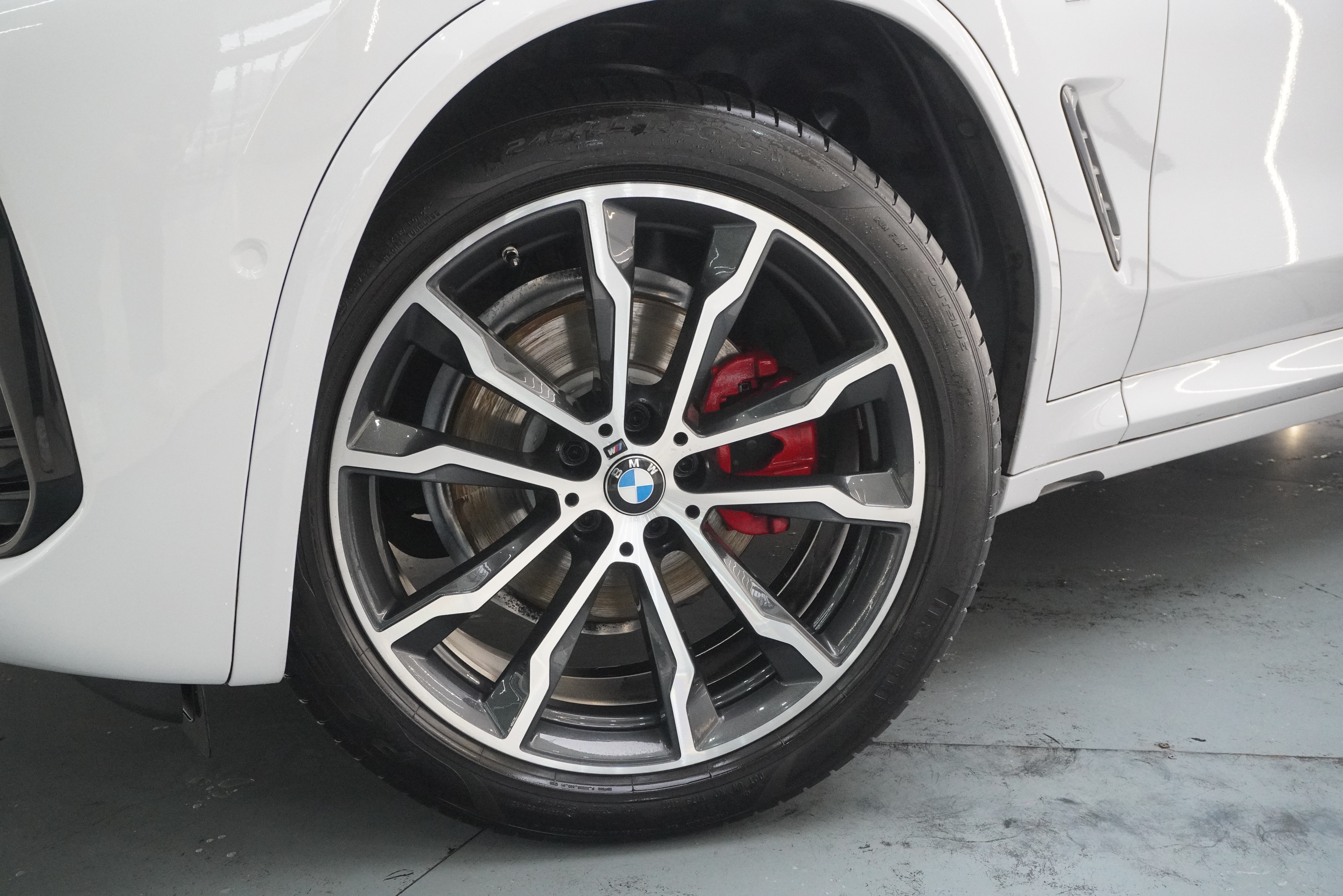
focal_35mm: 38
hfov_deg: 51.3
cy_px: 448
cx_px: 672
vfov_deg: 35.5
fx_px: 1399
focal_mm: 25
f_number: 6.3
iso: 5000
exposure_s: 1/80
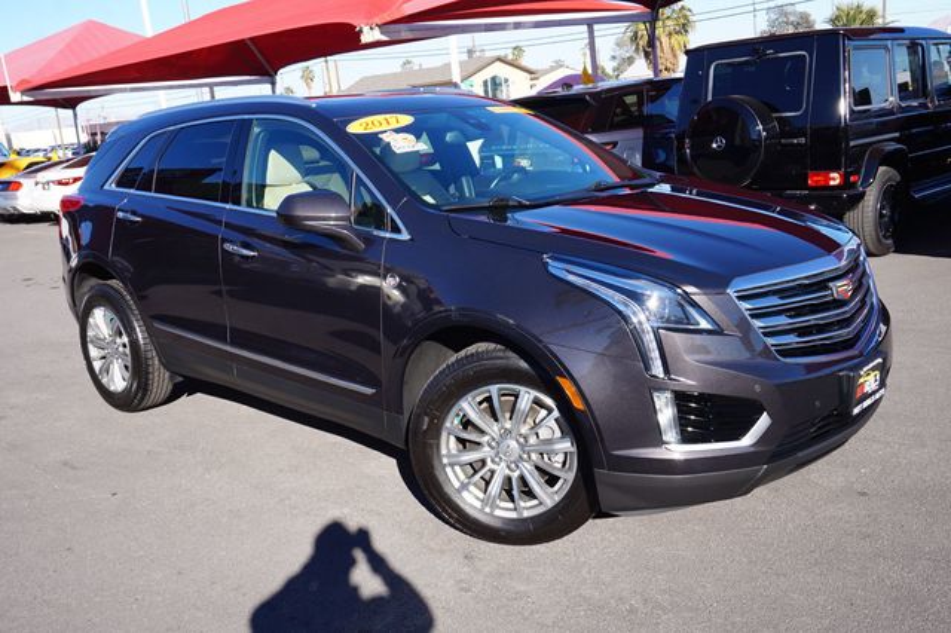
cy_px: 316
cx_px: 476
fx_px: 950
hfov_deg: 53.2
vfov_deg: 36.8
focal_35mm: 36
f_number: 11
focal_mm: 24
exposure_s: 1/80
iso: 100
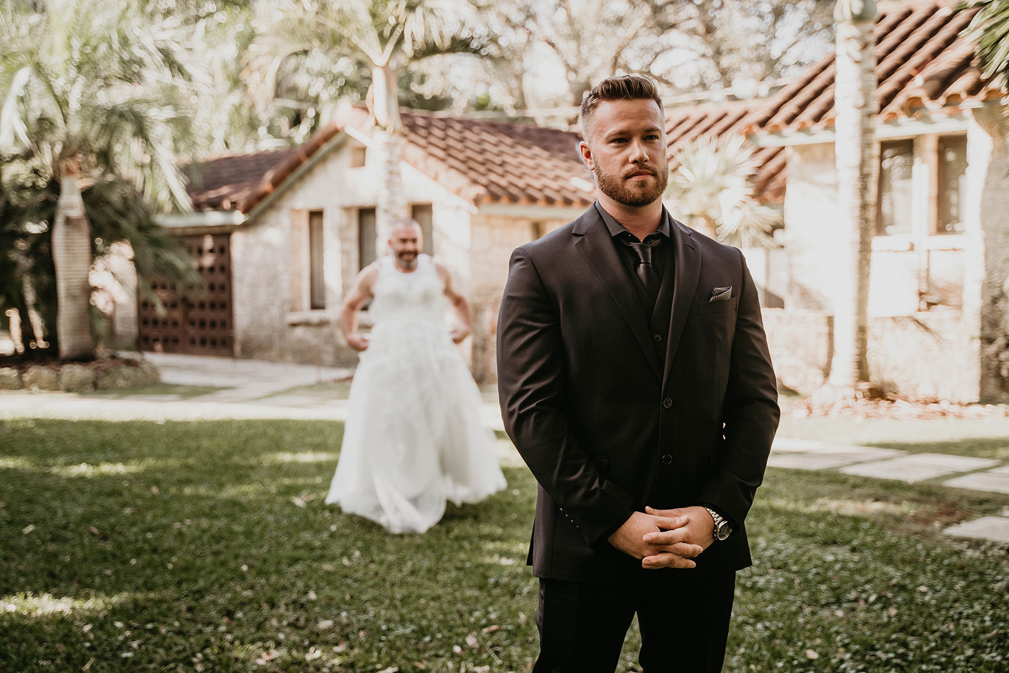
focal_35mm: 48
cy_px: 336
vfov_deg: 28.1
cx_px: 504
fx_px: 1345
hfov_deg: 41.1
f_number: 2.8
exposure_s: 1/250
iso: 250
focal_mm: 48
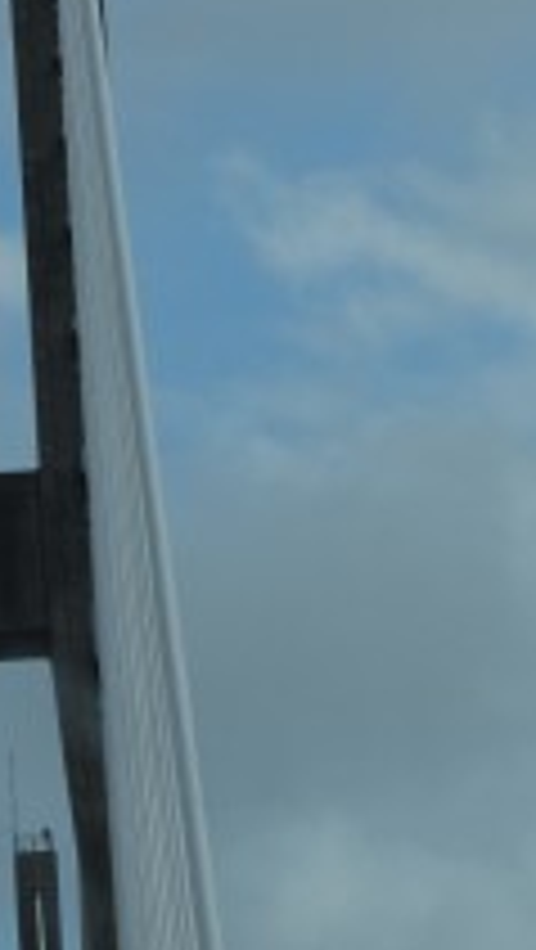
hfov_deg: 3.0
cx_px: -806
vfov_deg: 5.4
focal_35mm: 397
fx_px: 10011
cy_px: 351
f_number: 10
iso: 200
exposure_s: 1/400
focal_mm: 52
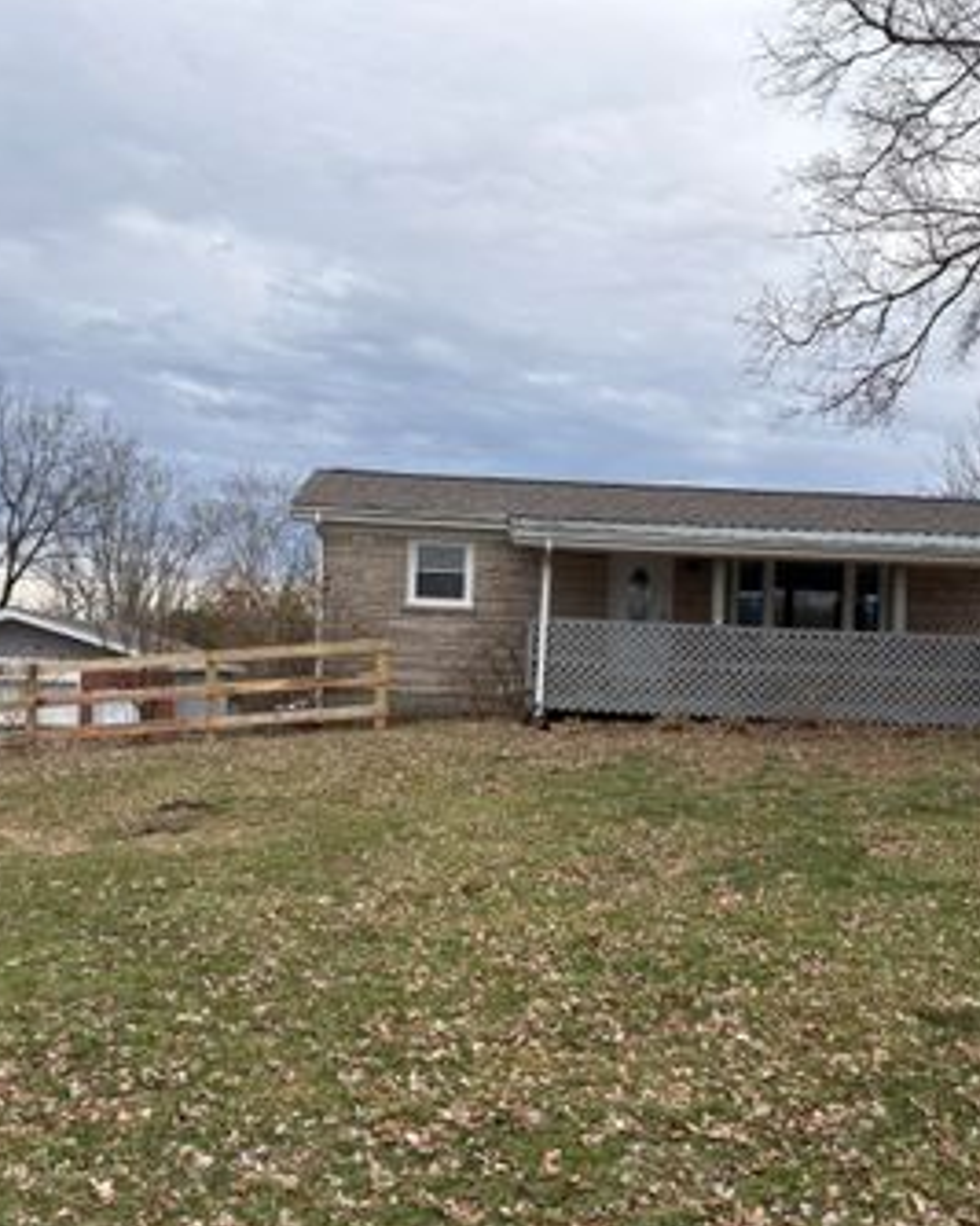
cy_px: 663
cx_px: 565
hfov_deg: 39.0
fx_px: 1378
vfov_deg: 47.9
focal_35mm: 38
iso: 50
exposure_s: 1/1517
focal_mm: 5.96
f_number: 1.6
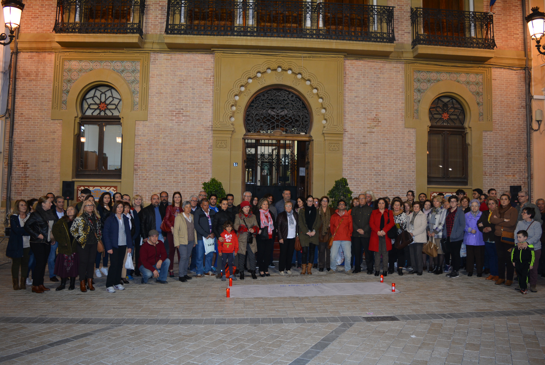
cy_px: 182
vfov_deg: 48.0
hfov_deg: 67.3
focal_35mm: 27
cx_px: 272
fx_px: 409
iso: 400
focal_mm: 18
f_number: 3.5
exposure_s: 1/60
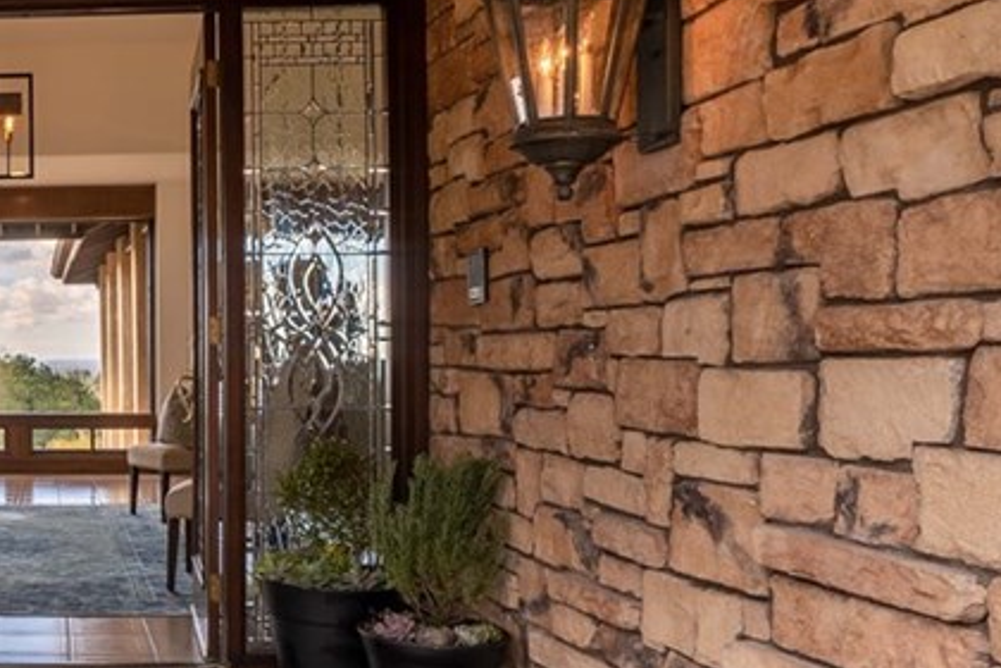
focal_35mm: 39
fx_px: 1084
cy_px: 357
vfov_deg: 34.2
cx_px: -43
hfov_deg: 41.6
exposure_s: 1/320
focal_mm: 16
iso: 125
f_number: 7.1
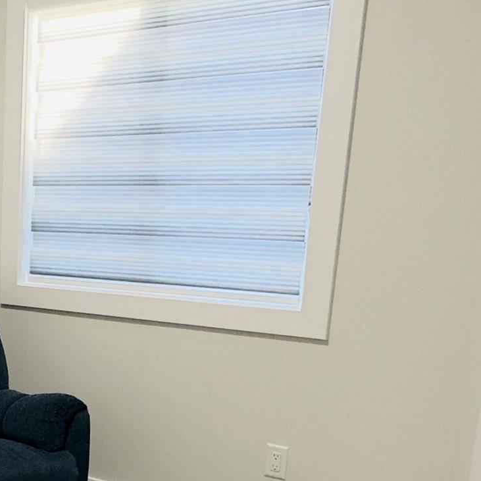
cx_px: -45
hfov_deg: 29.6
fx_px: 817
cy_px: 376
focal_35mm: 52
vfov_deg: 32.0
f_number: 2.2
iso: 250
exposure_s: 1/120
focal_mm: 2.22
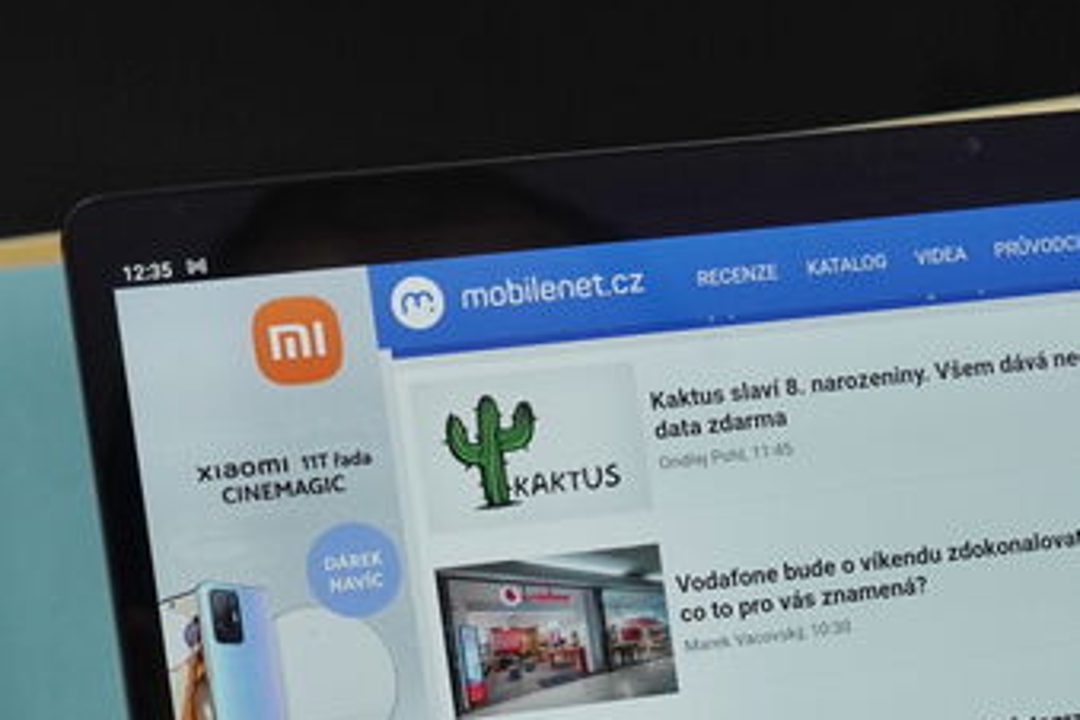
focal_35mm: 105
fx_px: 3150
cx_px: 1015
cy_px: 812
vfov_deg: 12.8
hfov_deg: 19.0
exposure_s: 1/160
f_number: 8
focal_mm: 43
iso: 1250
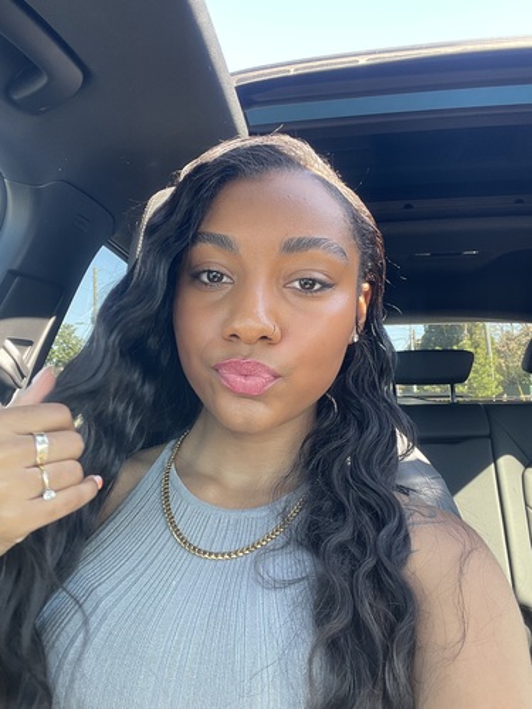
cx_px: 266
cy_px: 354
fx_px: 615
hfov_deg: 46.8
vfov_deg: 60.0
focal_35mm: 30
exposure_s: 1/66
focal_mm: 2.71
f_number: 2.2
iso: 50
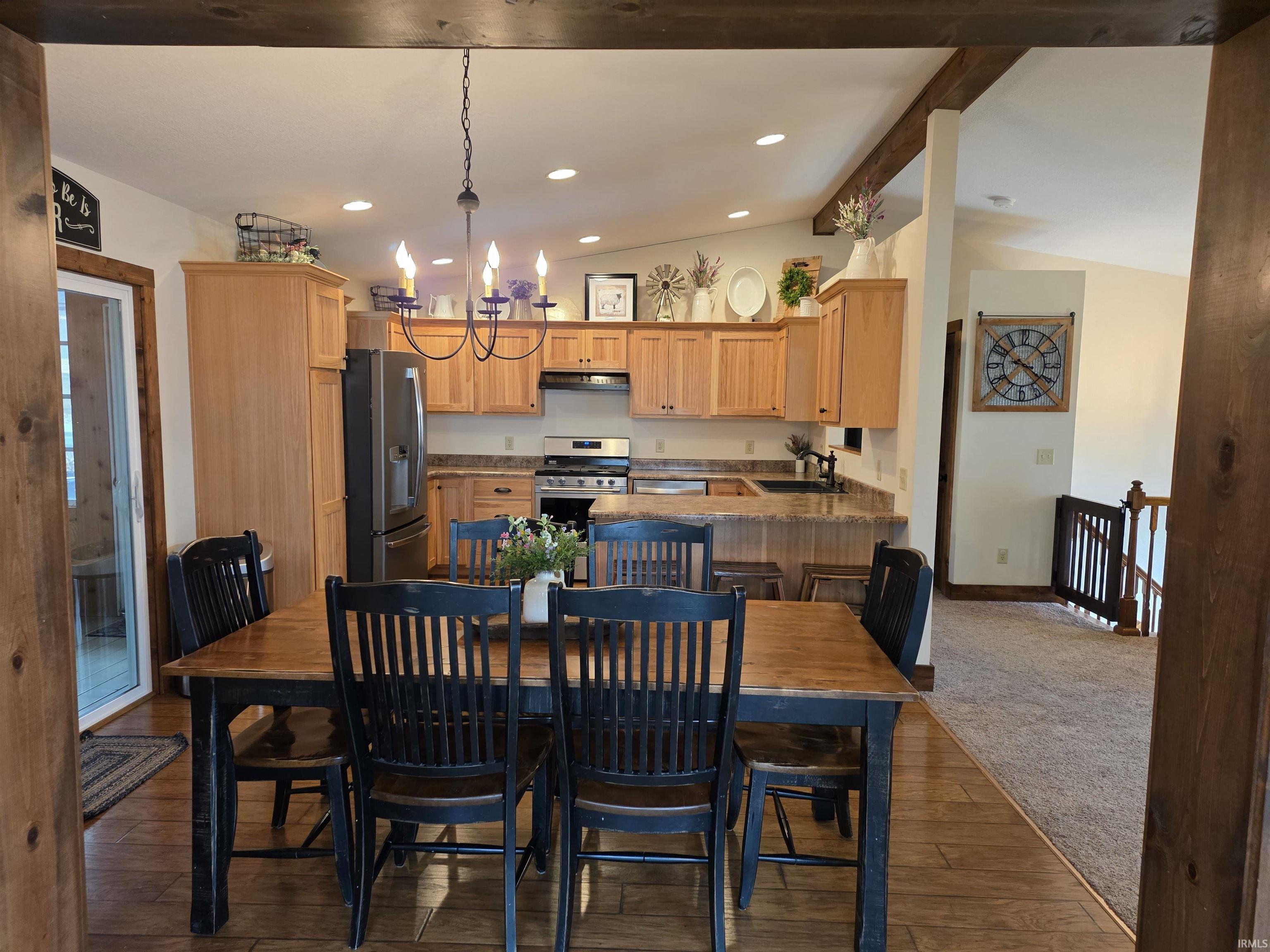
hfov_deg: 73.9
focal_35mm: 23
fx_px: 844
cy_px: 476
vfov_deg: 58.9
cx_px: 635
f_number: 1.7
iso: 400
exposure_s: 1/120
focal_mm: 6.25
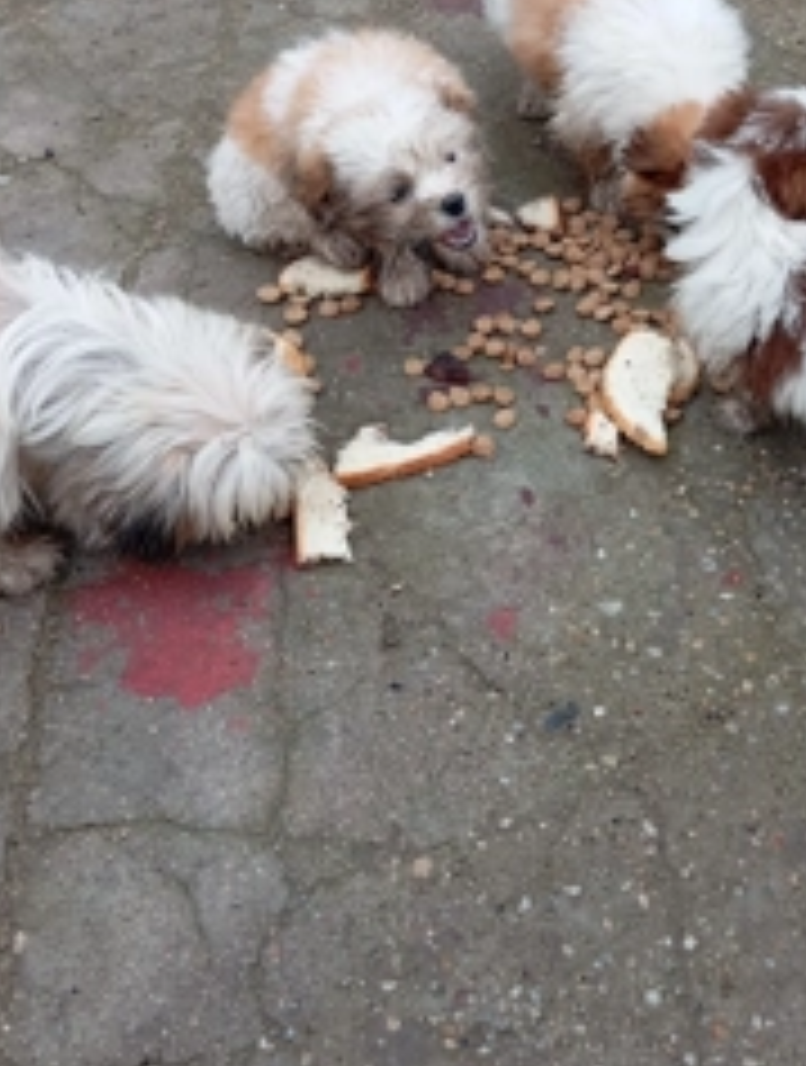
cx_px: 612
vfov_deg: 39.4
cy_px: 279
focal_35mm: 47
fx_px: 1453
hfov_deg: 30.5
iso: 205
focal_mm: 4.22
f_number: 1.8
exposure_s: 1/100
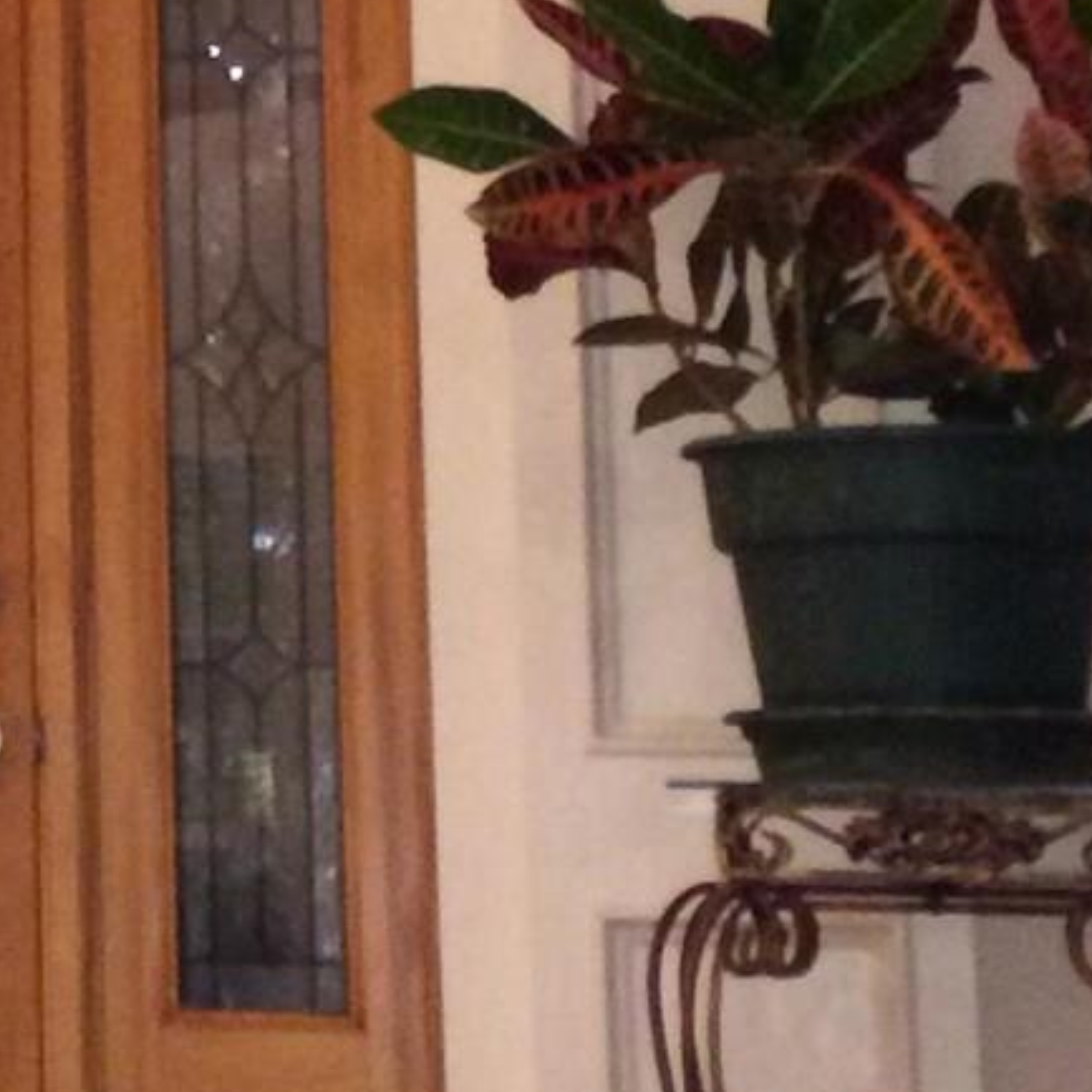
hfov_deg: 11.4
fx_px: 5032
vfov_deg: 12.3
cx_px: -908
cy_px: 121
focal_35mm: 141
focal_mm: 4.12
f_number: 2.2
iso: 320
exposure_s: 1/16
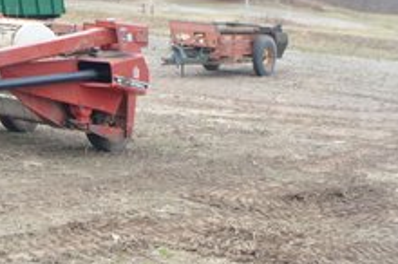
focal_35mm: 54
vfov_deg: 20.7
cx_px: 262
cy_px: 417
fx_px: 592
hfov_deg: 36.8
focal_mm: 11
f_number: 4
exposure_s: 1/100
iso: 200
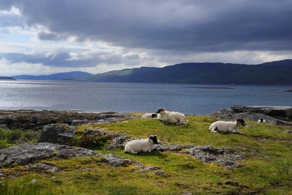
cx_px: 146
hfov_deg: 39.6
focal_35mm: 50
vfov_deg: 27.0
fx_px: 406
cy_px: 98
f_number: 10
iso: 400
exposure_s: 1/640
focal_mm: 50
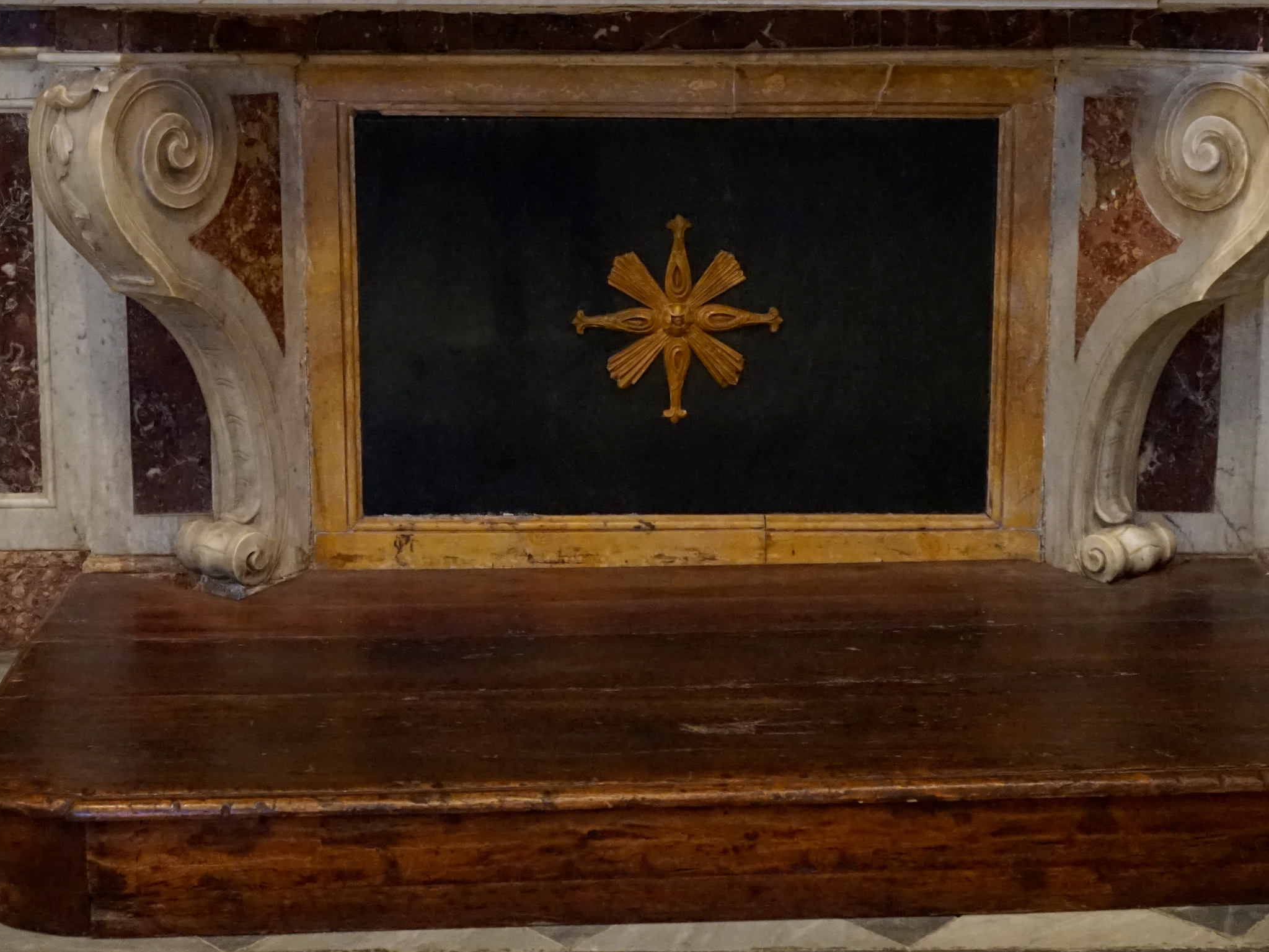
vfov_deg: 27.6
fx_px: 1906
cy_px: 240
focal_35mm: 52
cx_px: 601
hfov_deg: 36.8
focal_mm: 28
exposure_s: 1/125
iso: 6400
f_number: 3.5
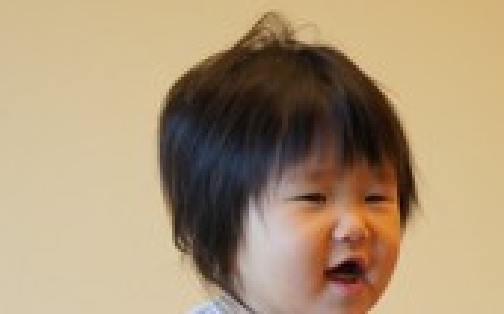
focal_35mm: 158
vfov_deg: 8.2
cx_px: 388
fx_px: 2169
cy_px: 385
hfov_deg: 13.2
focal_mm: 44
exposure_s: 1/80
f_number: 5
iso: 1250
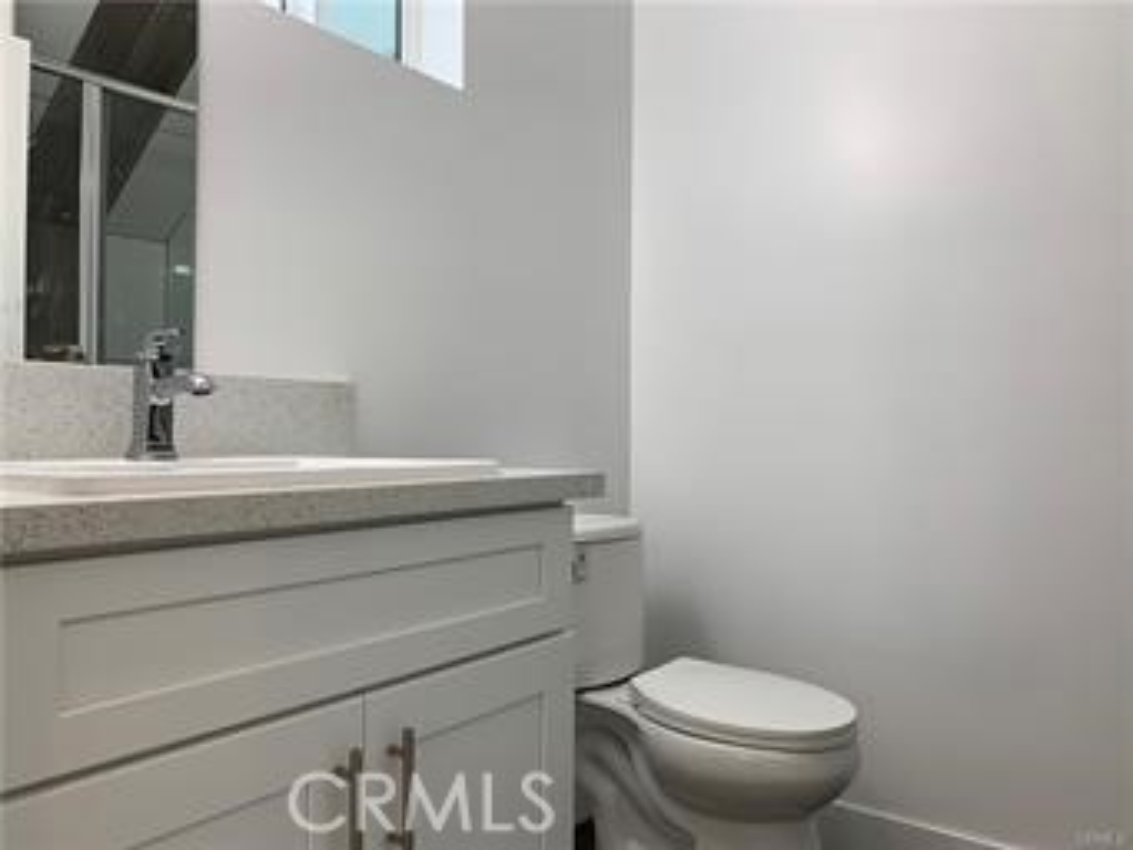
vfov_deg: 53.1
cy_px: 425
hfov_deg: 67.3
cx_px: 566
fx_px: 851
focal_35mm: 26
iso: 32
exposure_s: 1/120
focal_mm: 4.25
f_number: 1.8
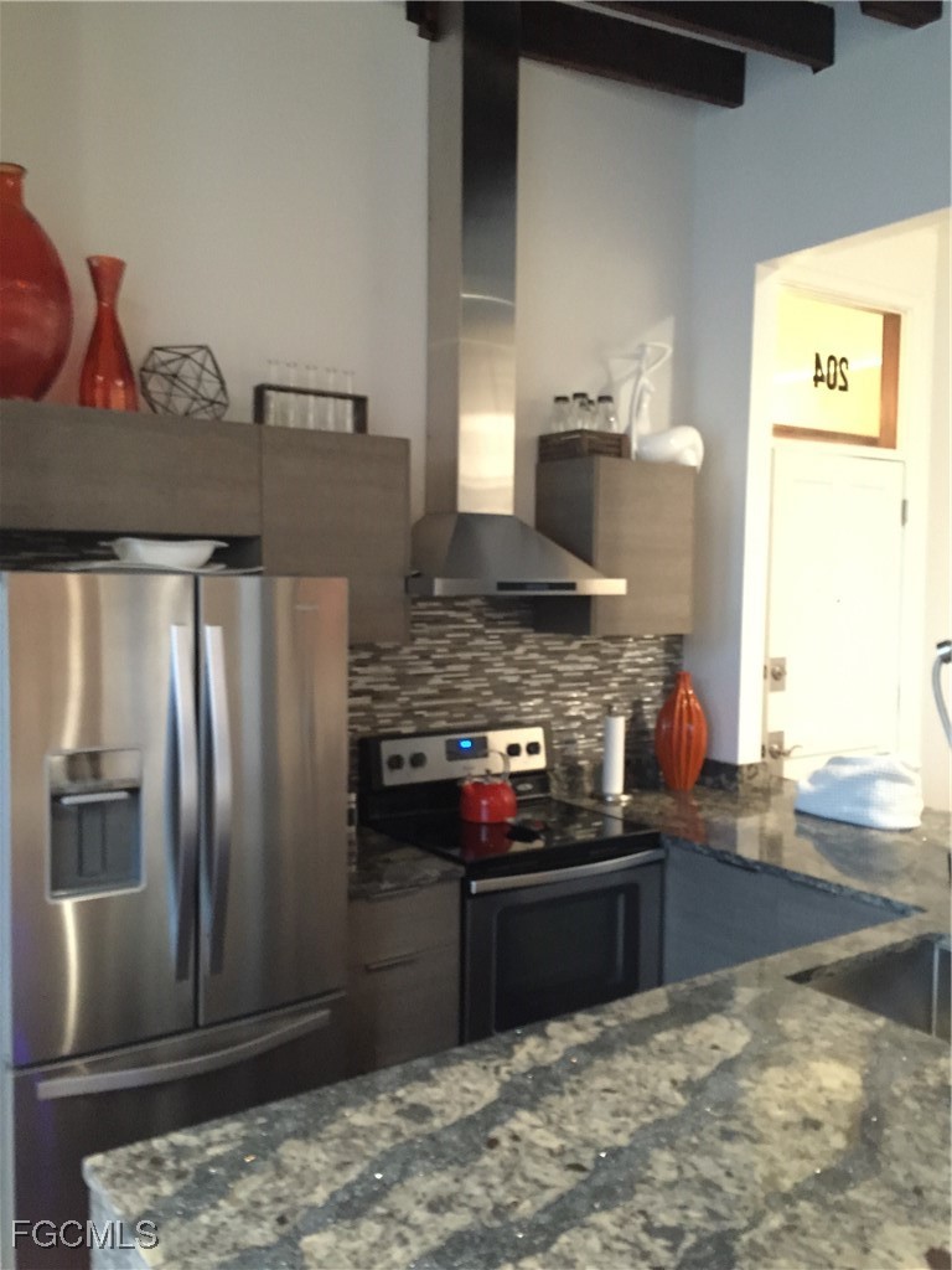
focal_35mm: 29
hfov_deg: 48.2
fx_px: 1063
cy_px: 635
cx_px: 476
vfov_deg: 61.7
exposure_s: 1/15
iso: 640
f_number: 2.2
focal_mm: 4.15
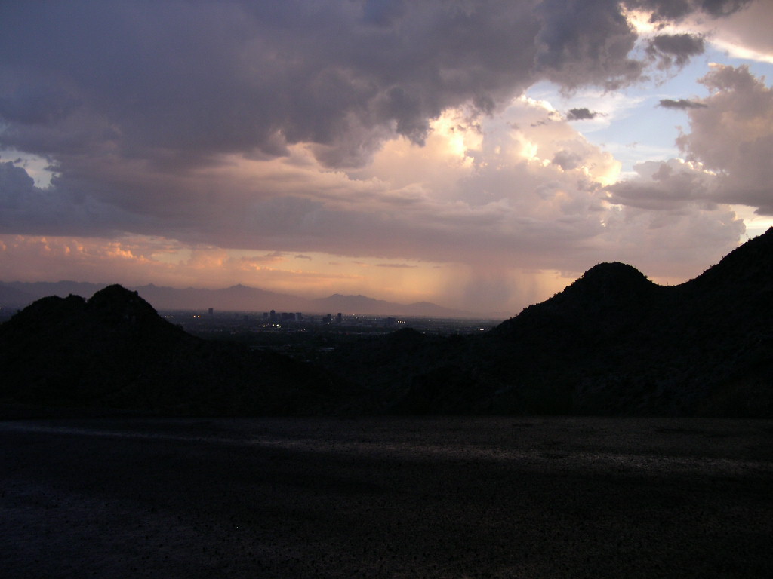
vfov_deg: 37.7
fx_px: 849
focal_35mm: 38
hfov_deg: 49.0
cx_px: 386
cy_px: 290
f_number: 2.8
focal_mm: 8
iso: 100
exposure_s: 1/82.2
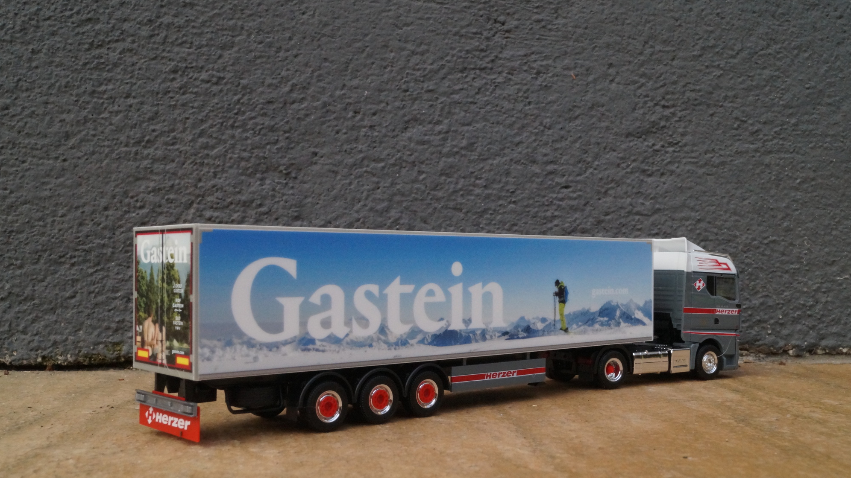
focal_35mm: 41
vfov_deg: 29.0
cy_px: 261
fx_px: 925
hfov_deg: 49.4
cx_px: 426
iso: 2000
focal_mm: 26
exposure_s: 1/60
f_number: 20
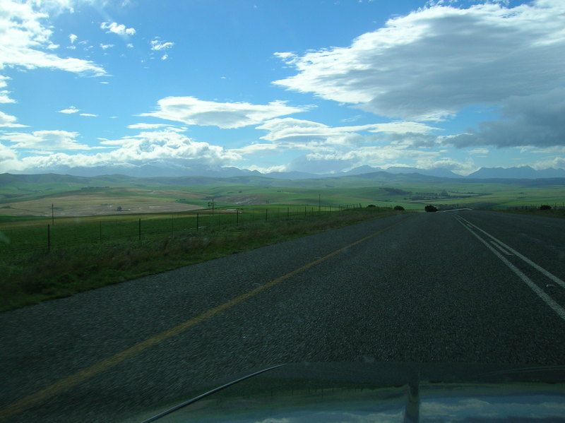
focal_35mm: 34
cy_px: 212
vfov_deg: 41.8
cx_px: 282
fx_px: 555
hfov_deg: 54.0
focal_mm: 5.7
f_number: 4.9
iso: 50
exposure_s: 1/660
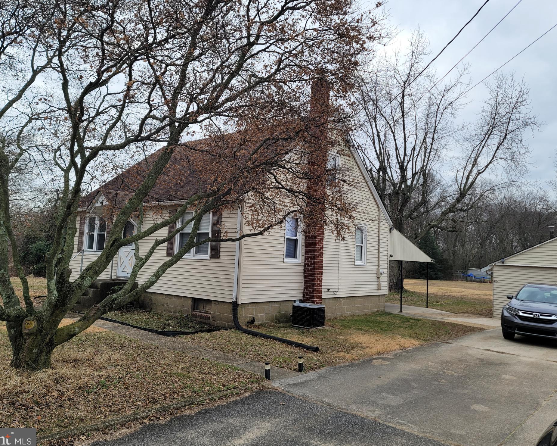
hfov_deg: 64.1
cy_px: 221
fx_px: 445
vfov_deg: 53.2
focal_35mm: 27
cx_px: 269
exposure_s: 1/550
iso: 20
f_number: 1.8
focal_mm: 7
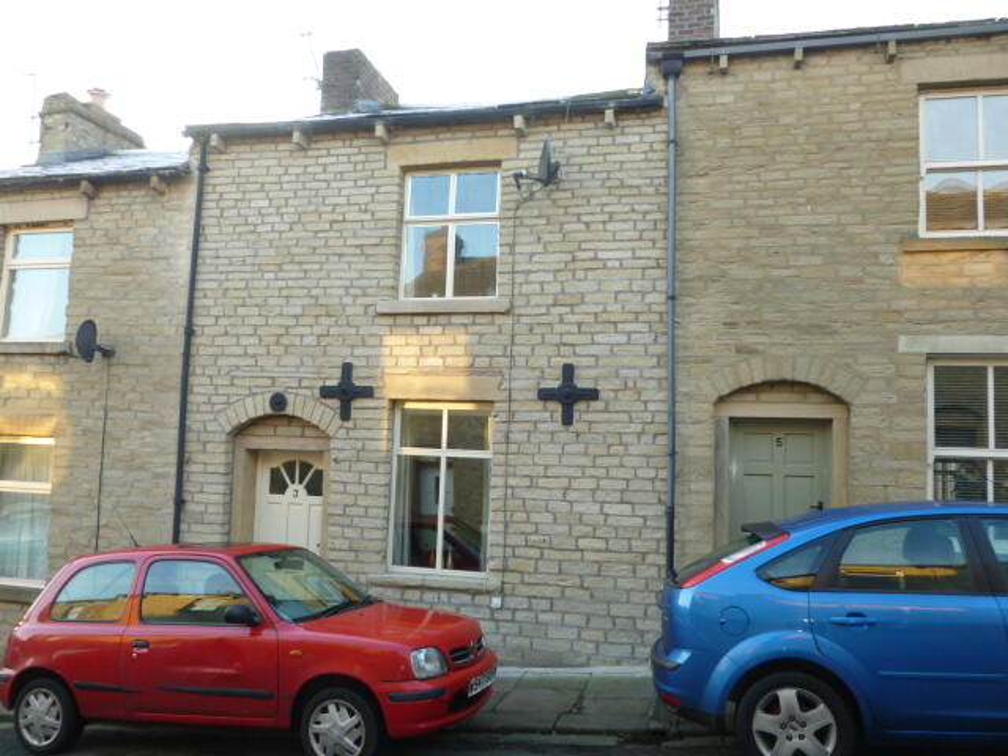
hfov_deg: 63.4
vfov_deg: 49.7
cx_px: 504
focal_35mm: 28
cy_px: 378
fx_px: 815
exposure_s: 1/60
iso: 100
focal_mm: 5
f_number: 3.3
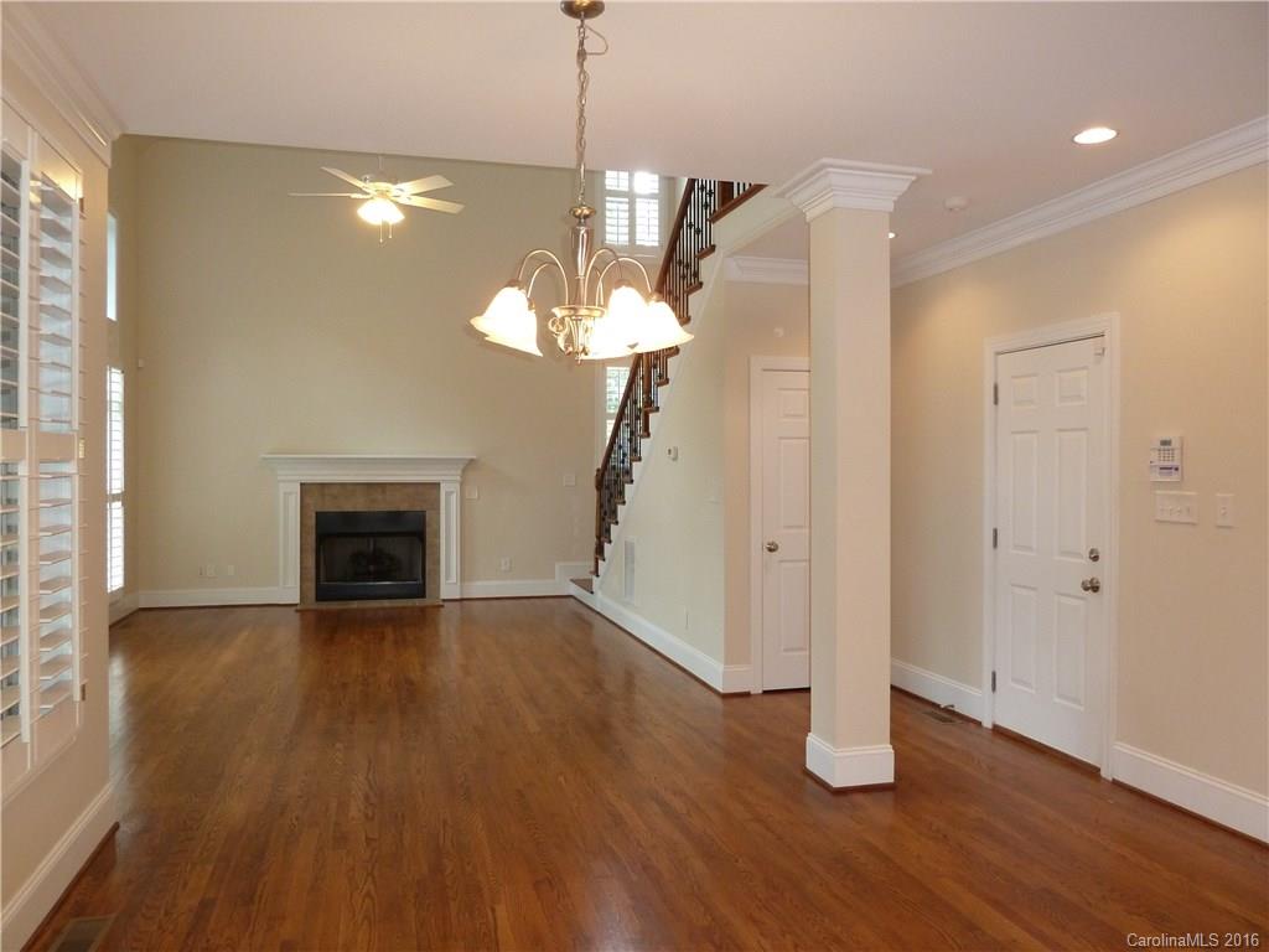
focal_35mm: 25
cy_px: 476
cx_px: 634
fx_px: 916
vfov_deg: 54.9
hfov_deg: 69.4
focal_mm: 4.1
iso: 250
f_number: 3.5
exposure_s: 1/30
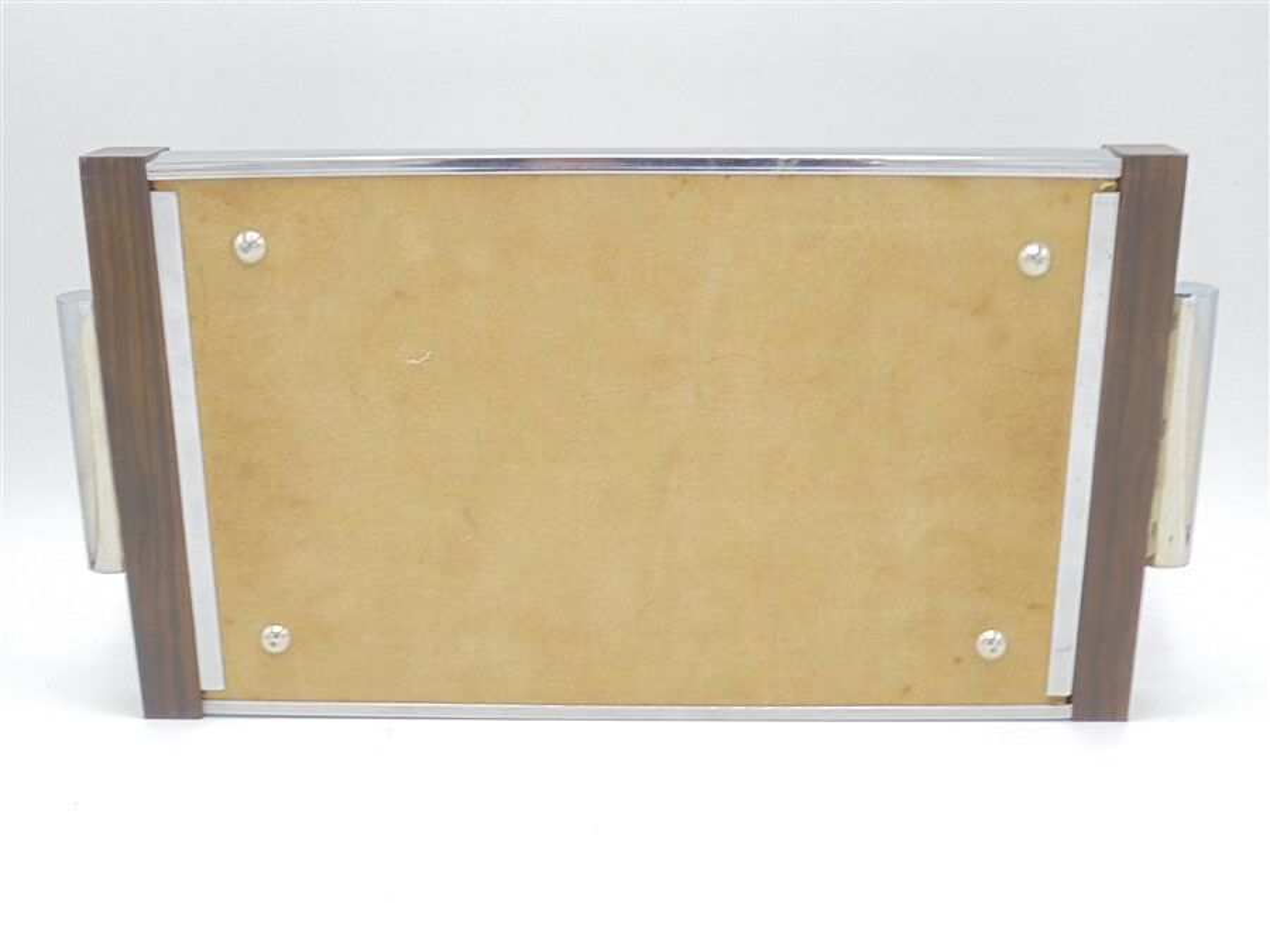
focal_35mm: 43
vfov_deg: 33.6
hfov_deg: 43.9
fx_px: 1578
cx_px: 635
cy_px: 476
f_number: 4.5
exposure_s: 1/60
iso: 100
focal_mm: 7.8
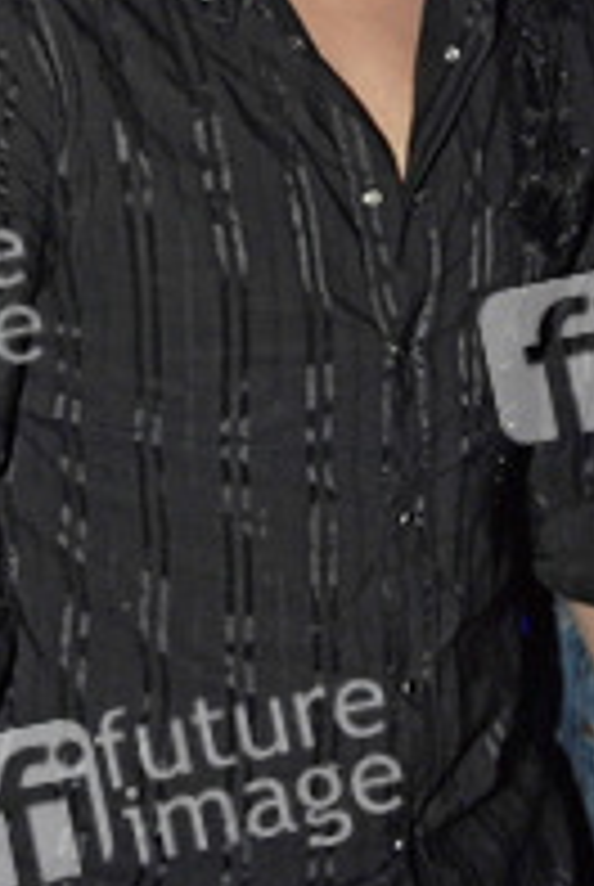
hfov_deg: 17.3
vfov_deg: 25.0
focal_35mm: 79
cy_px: 112
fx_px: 1948
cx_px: 306
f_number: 3.5
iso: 800
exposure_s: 1/50
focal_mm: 26
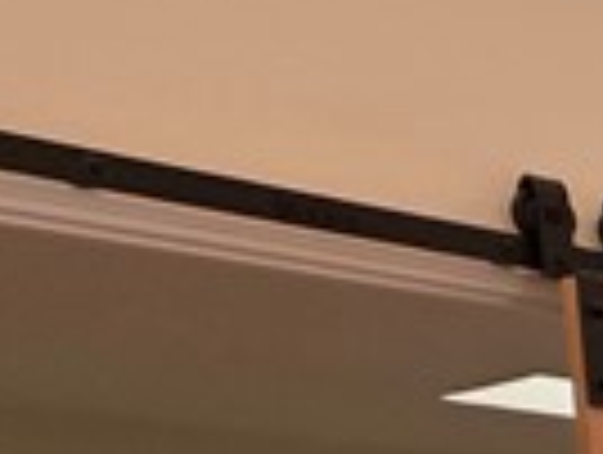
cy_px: 939
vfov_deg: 12.9
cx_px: 1782
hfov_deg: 11.6
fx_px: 1728
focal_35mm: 99
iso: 100
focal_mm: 2.2
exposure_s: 1/120
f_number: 1.9
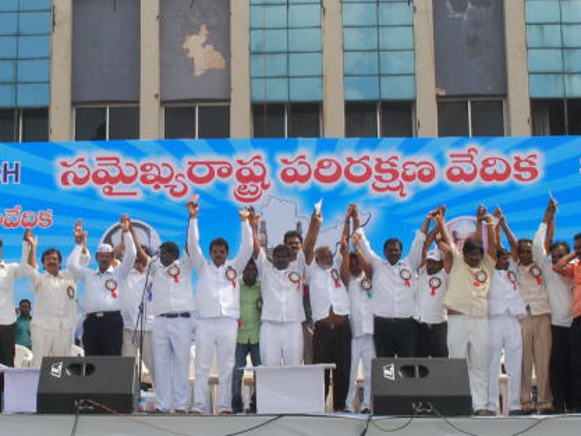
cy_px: 265
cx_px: 201
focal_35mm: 78
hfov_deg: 24.9
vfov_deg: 18.9
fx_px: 1310
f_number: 16
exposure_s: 1/125
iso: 400
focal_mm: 22
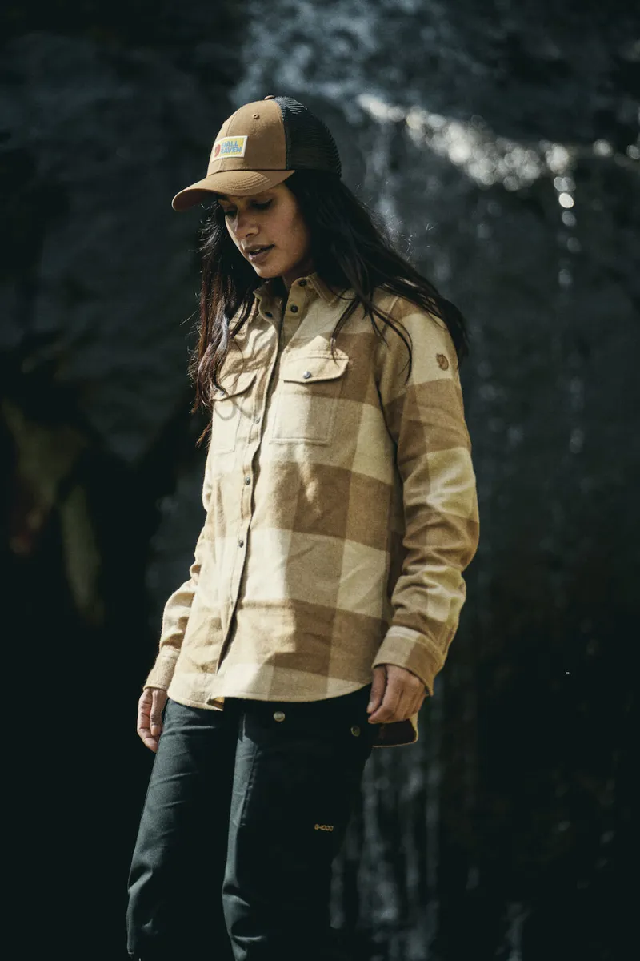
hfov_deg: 9.9
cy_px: 480
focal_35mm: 138
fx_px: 3680
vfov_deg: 14.9
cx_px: 320
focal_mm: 138
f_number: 2.8
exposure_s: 1/2500
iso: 100
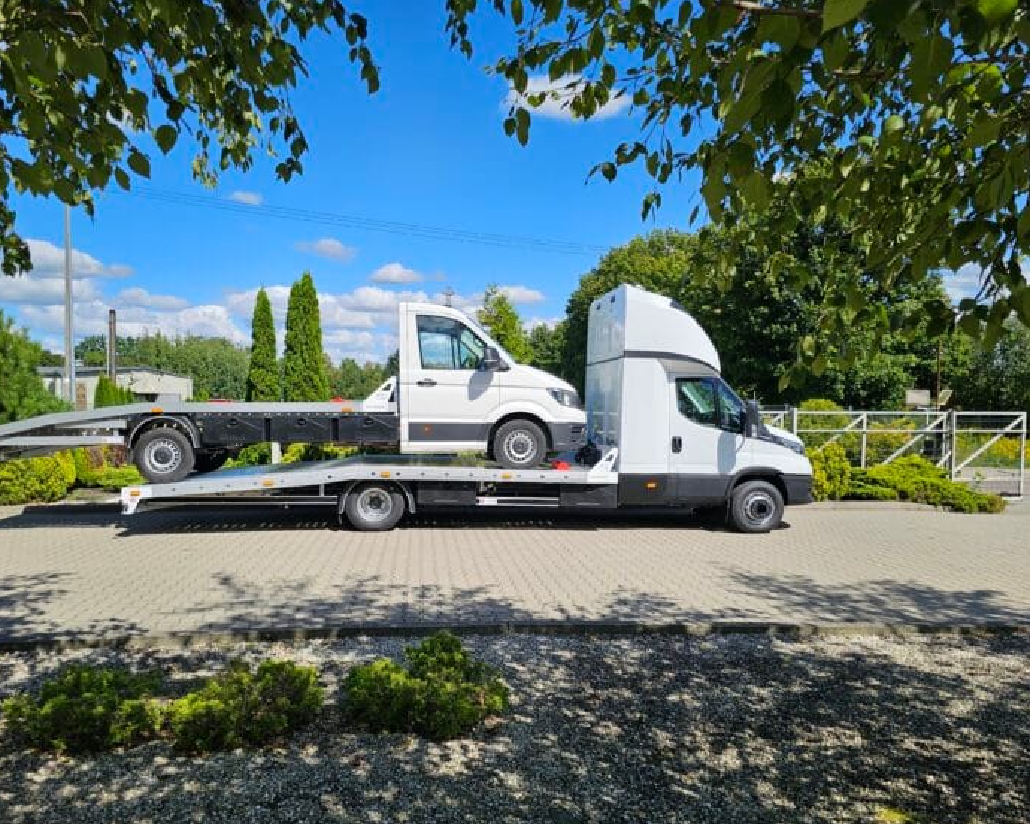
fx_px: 762
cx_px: 485
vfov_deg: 56.8
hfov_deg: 68.0
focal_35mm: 25
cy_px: 424
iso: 10
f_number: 1.7
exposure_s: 1/992
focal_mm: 6.3
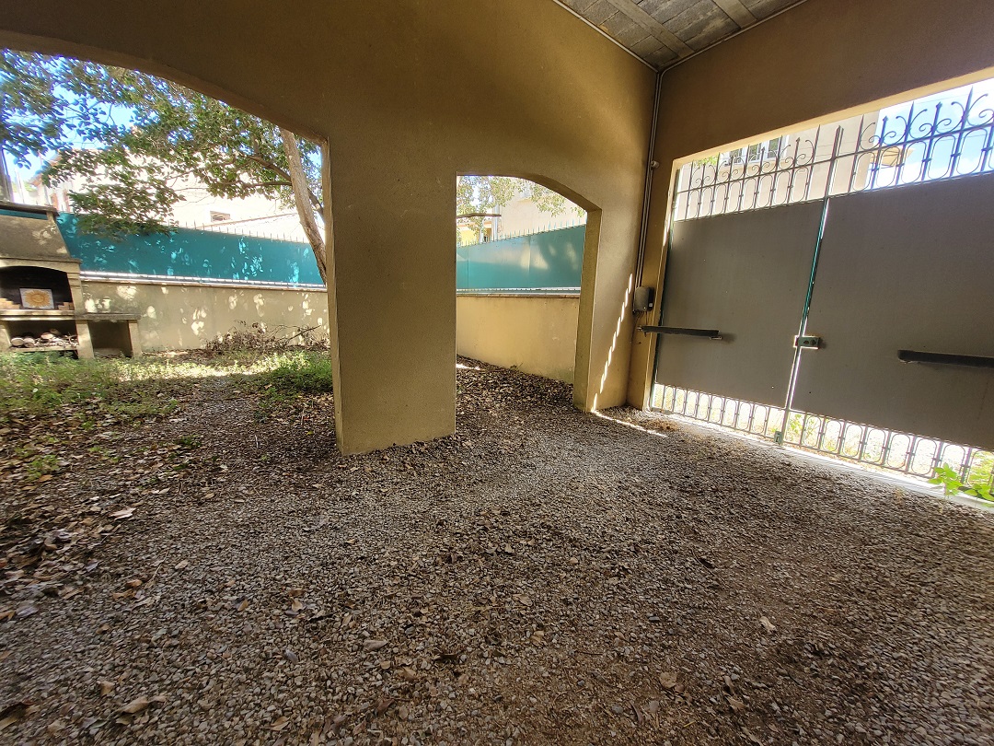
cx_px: 497
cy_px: 373
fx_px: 373
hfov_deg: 106.2
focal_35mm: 13
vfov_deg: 89.9
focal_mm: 1.74
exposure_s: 1/100
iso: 64
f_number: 2.2
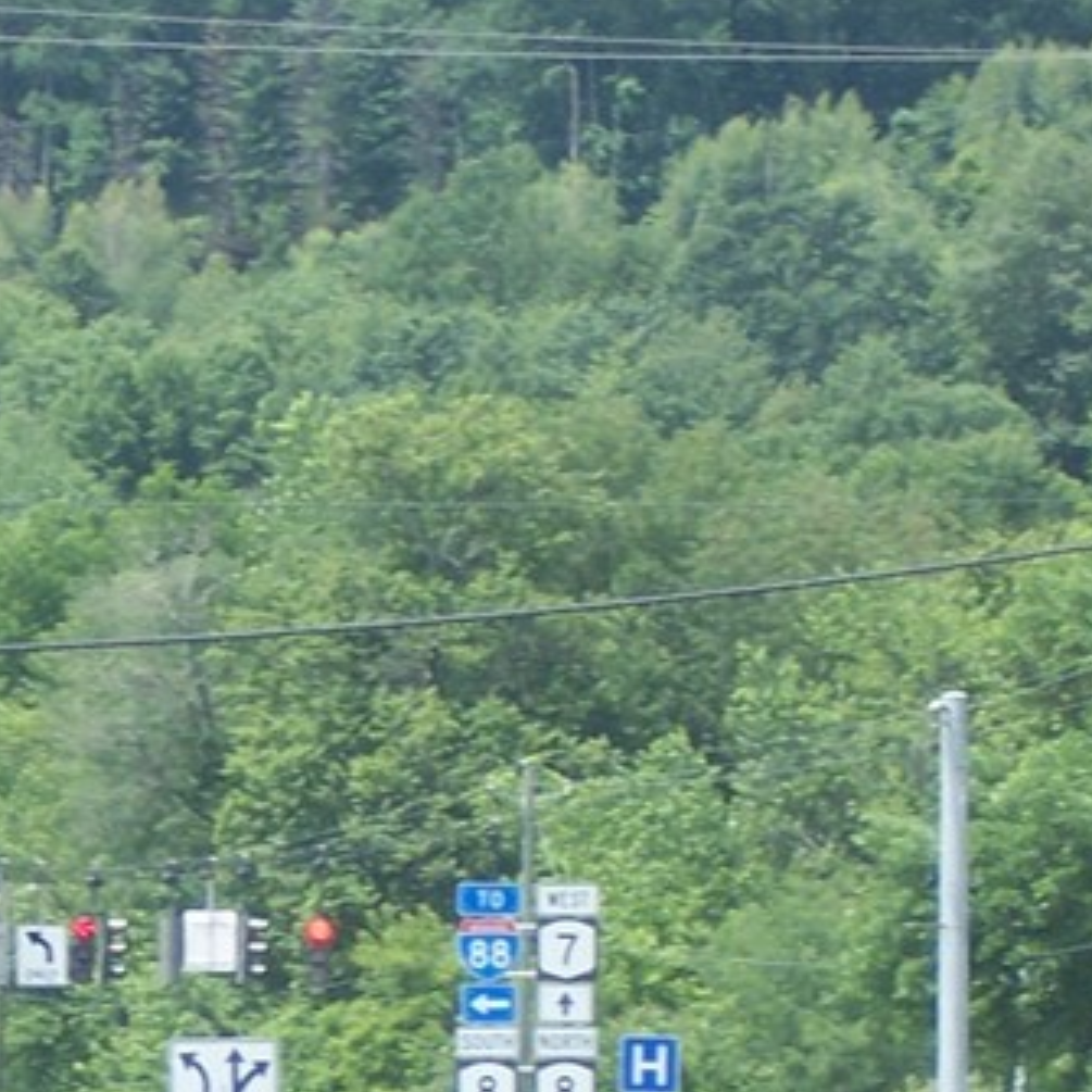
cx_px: 381
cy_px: 1170
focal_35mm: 357
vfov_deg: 4.9
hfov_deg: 4.9
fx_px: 12741
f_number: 4.8
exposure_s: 1/250
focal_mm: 22
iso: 80
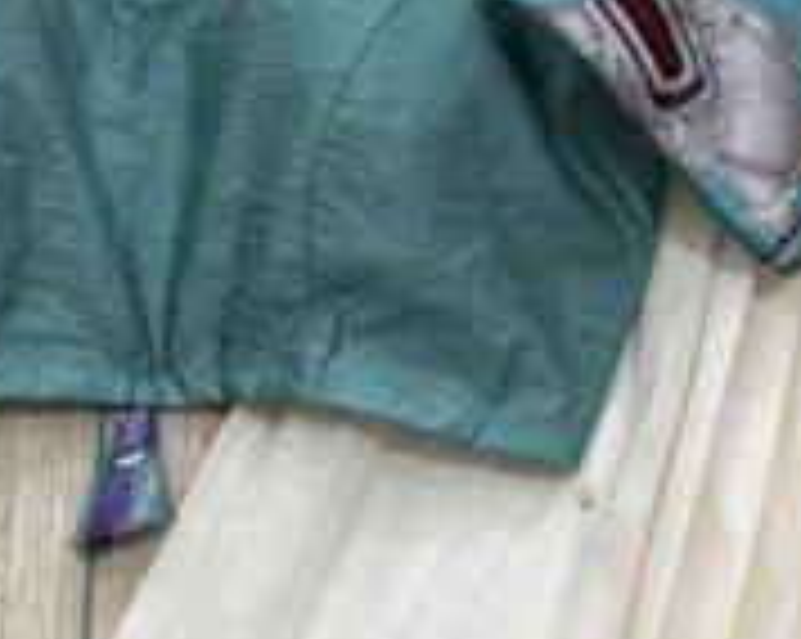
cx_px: -14
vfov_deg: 13.2
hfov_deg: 16.5
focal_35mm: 114
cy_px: 711
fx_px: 2700
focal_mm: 6
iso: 100
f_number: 1.6
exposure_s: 1/100
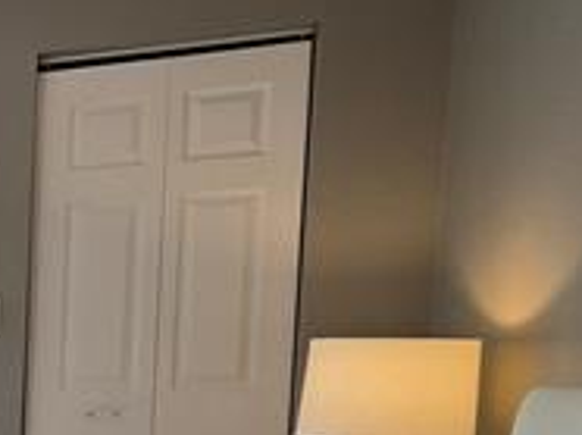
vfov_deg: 24.3
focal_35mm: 56
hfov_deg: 22.1
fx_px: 940
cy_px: 479
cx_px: -451
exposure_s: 1/60
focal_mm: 2.2
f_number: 2.2
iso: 50
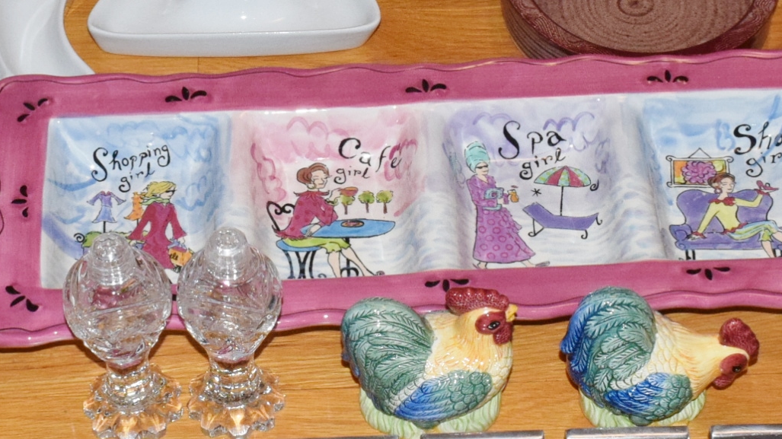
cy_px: 195
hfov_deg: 19.5
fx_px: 2280
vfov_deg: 11.0
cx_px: 410
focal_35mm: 110
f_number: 13
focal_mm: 24
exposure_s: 1/100
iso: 1600
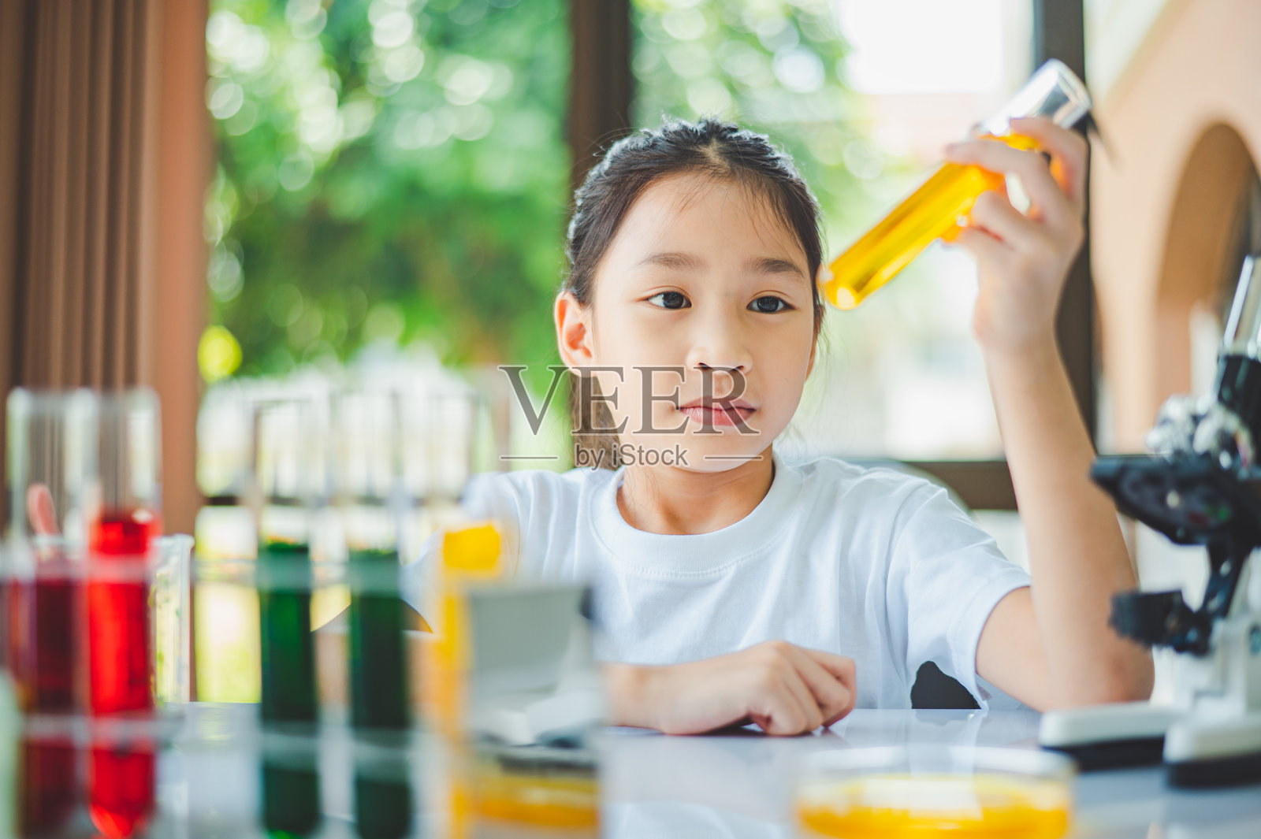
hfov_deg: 39.6
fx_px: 1750
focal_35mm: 50
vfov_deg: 27.0
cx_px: 630
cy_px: 420
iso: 280
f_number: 2
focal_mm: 50
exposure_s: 1/250
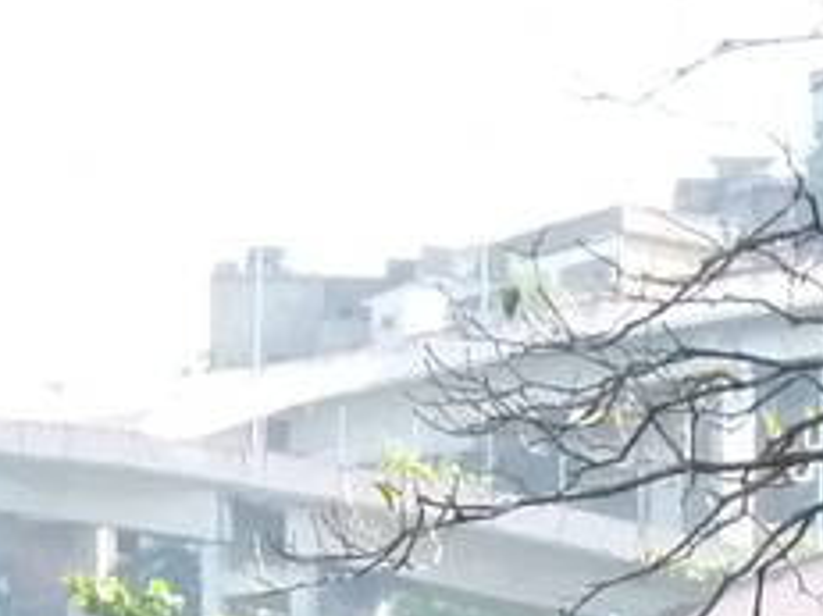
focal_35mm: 541
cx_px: -18
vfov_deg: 2.7
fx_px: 12856
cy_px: 2087
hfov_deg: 3.7
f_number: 4.2
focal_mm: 12.8
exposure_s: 1/320
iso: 400
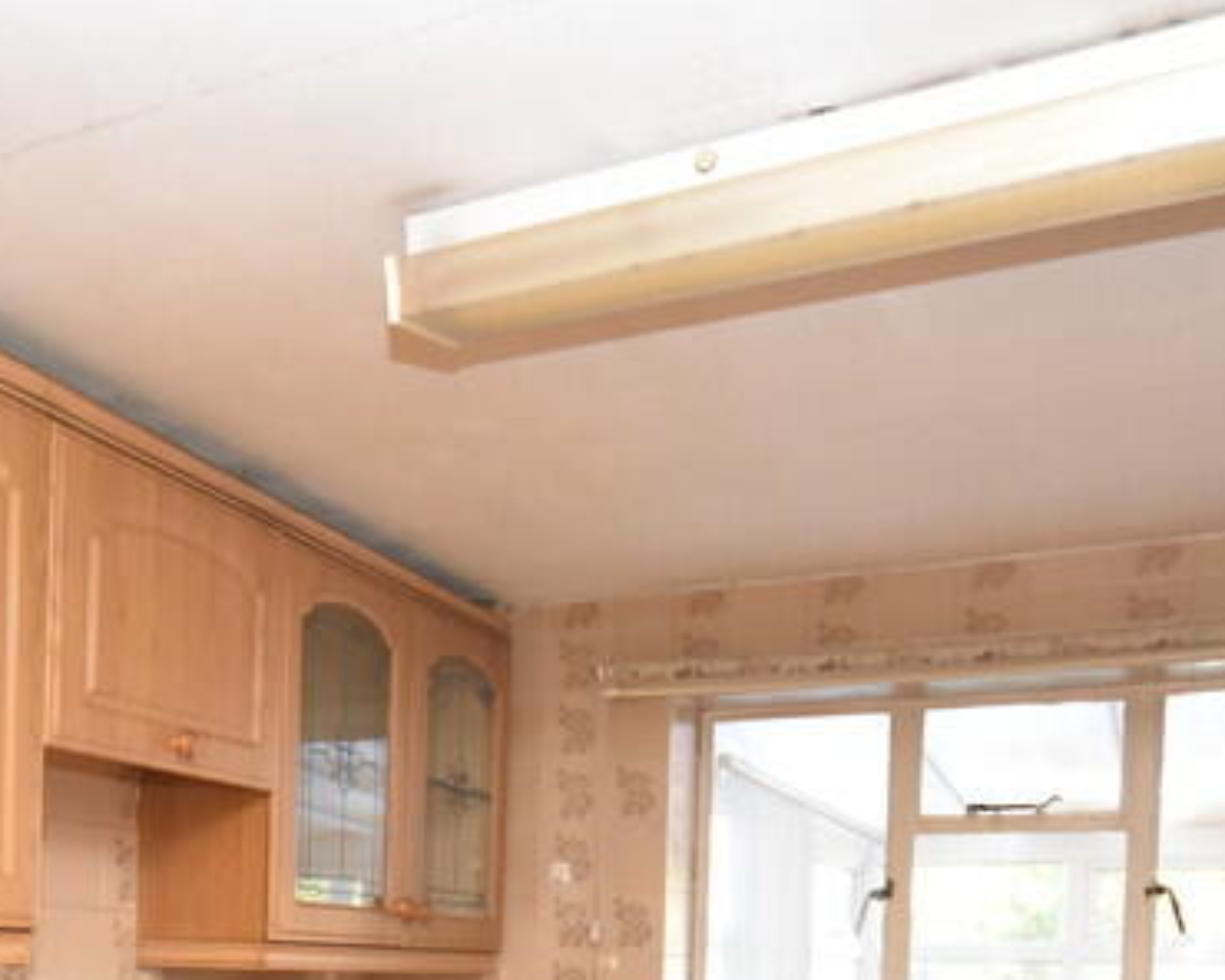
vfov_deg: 34.2
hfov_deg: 46.1
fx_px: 1414
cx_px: 401
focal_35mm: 39
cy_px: 1018
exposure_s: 1/80
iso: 1600
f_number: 4
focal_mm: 10
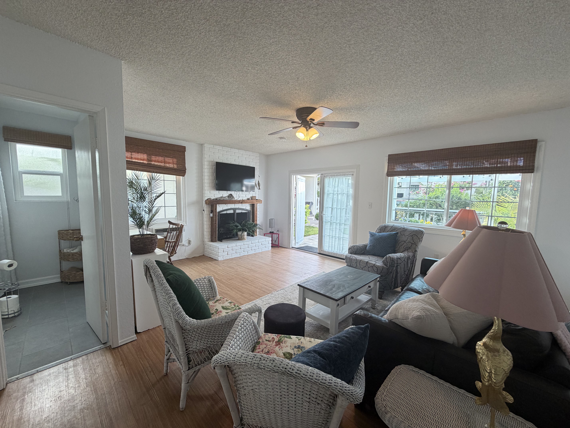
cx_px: 285
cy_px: 214
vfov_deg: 85.7
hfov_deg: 102.1
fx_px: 231
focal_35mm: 14
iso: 100
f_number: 2.2
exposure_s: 1/120
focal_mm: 2.22
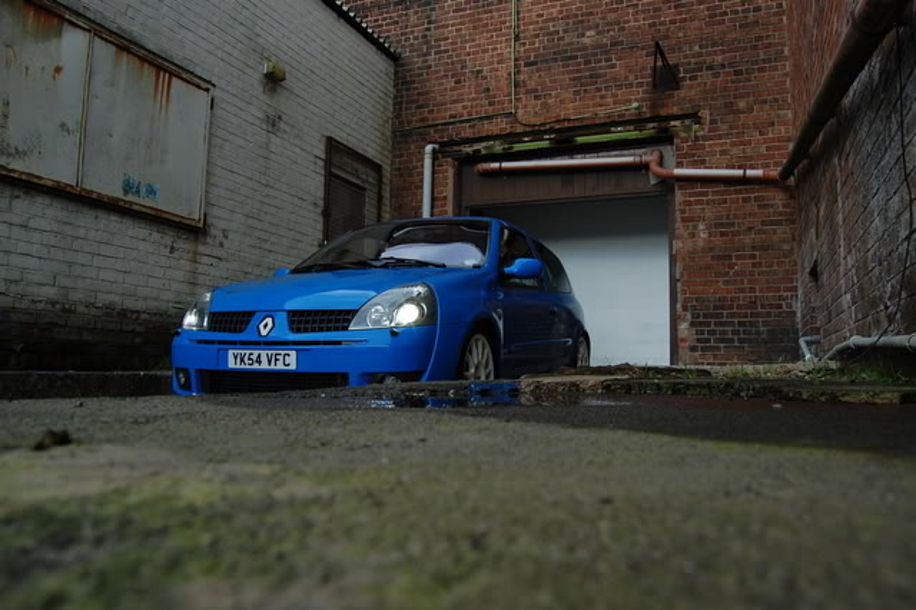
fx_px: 687
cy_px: 305
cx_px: 458
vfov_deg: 47.9
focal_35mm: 27
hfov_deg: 67.4
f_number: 6.3
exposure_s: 1/160
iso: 200
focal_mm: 18
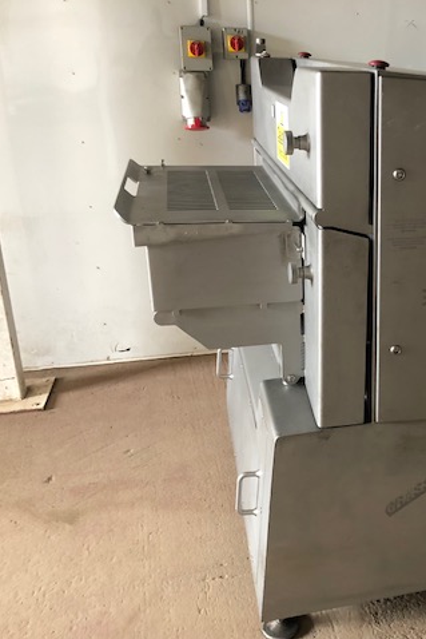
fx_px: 692
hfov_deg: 32.5
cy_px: 320
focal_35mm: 39
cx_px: 385
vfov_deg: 49.5
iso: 64
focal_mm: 3.99
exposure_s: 1/15
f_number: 1.8
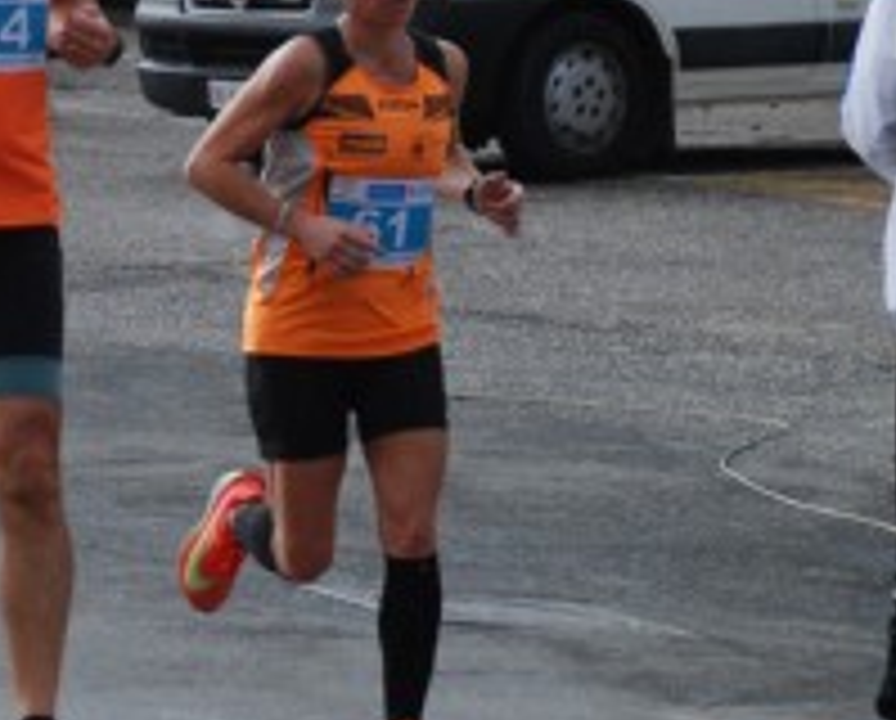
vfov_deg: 4.1
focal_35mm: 382
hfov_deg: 5.1
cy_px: 209
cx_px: 171
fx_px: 10150
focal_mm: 90
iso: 1000
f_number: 5.6
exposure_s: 1/1000
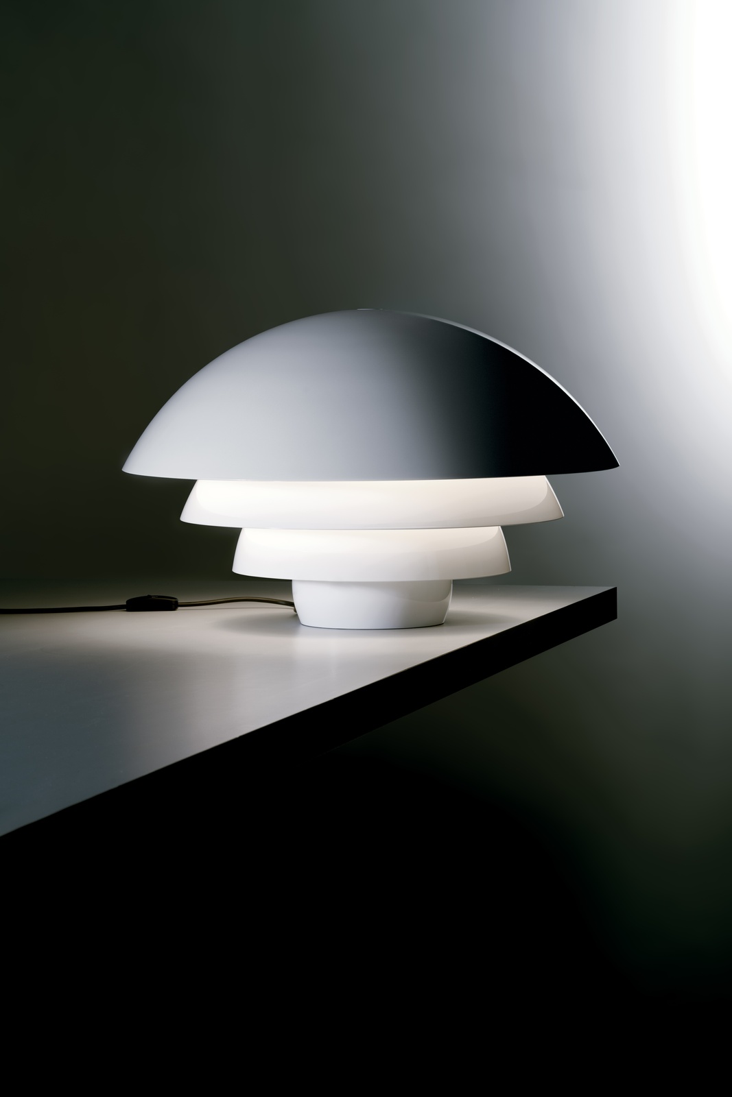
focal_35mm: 85
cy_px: 548
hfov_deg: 16.1
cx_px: 366
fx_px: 2592
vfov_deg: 23.9
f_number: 14
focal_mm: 85
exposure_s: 1/6
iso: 100
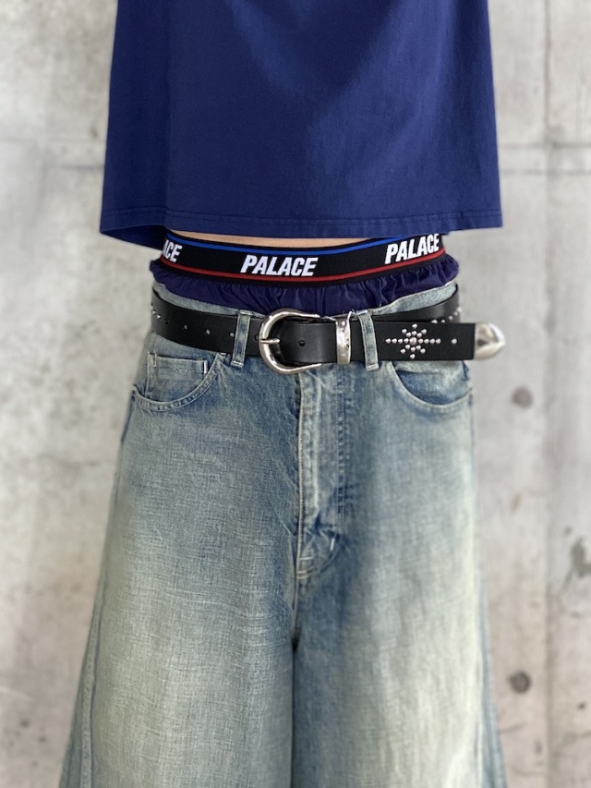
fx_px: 592
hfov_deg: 53.1
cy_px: 394
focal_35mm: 26
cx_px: 296
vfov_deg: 67.3
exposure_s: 1/43
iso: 500
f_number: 1.8
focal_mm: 4.25
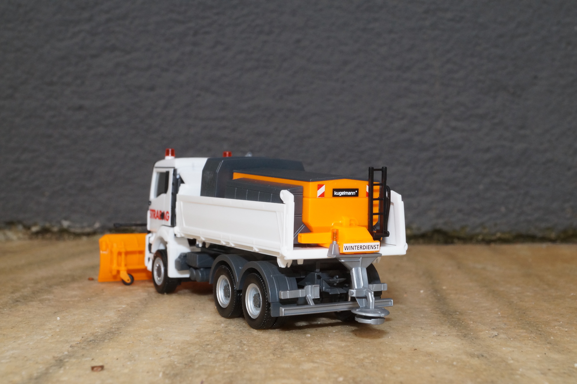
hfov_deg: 37.9
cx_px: 288
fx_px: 841
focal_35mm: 52
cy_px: 192
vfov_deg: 25.7
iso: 800
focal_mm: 35
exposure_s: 1/60
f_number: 20
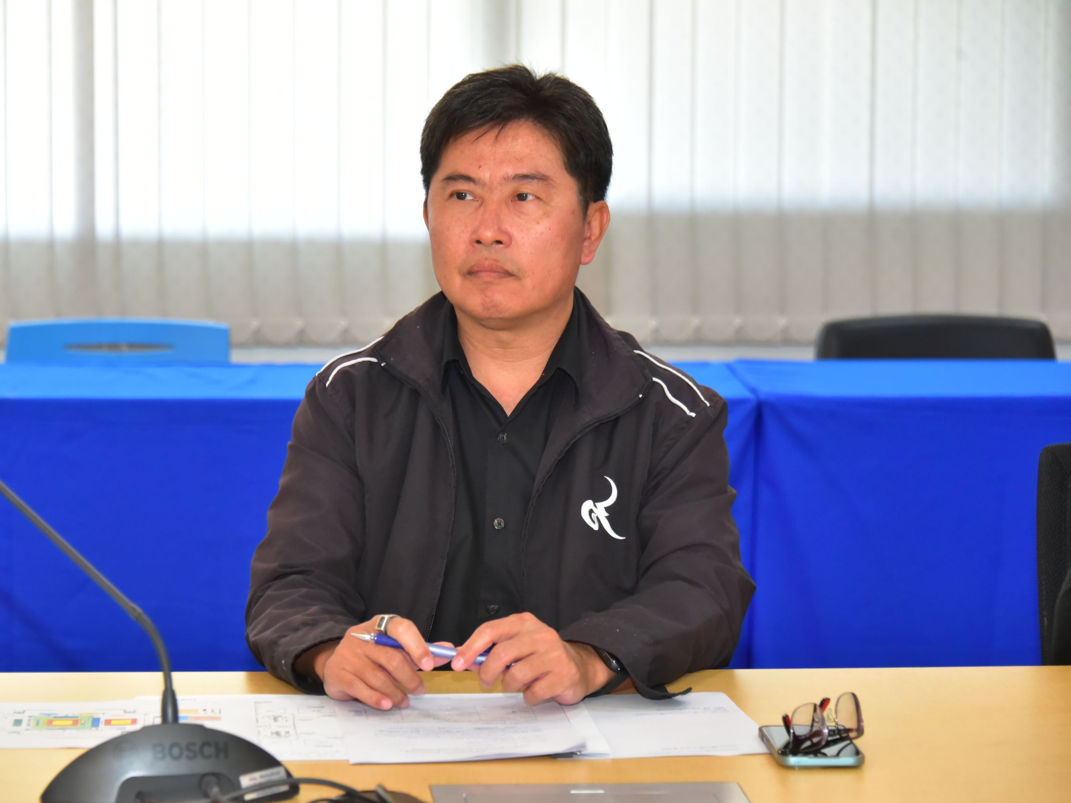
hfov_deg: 14.9
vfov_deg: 11.2
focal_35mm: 132
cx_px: 477
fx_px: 4084
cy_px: 402
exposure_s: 1/125
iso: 4000
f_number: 5.6
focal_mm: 122
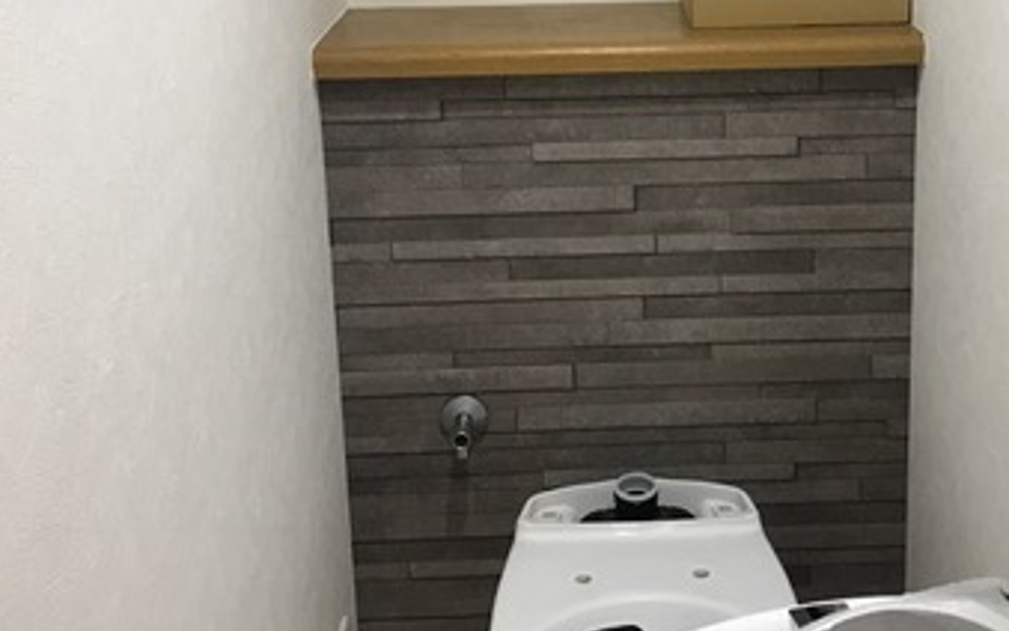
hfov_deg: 36.0
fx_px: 1540
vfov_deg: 22.9
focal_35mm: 56
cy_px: 164
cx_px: 655
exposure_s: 1/25
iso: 40
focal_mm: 3.99
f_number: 1.8
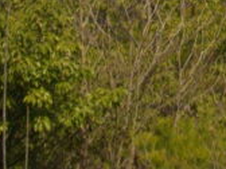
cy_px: -259
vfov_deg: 6.3
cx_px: 198
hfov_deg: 8.8
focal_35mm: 225
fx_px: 1469
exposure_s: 1/500
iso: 100
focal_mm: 6.2
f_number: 5.6
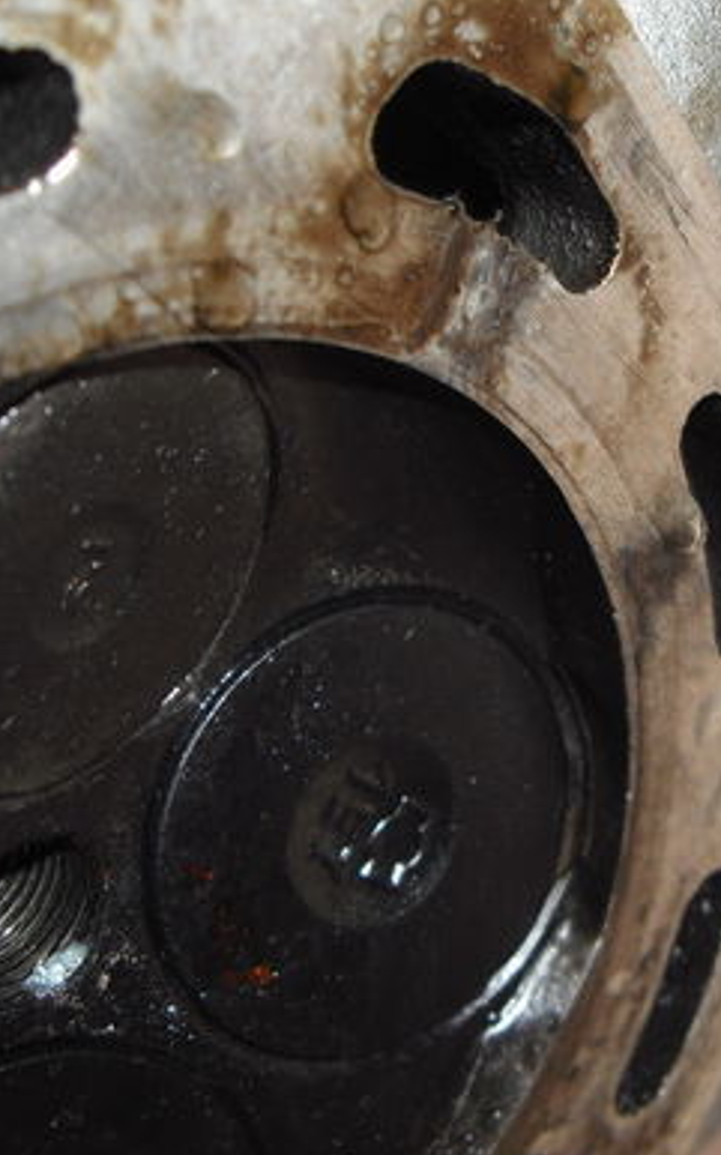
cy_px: 497
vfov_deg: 31.5
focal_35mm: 65
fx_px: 2045
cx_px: 595
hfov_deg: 19.7
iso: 100
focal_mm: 6.2
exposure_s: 1/4
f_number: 2.7
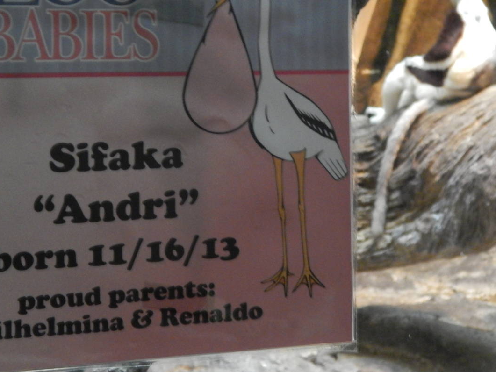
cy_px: 128
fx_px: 1318
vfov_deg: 16.0
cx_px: 234
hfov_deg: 21.3
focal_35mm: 92
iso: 640
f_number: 4
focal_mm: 10.9
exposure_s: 1/8
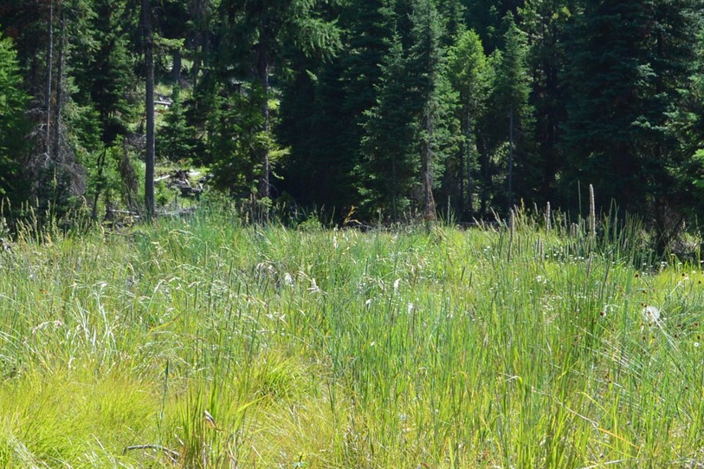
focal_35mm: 116
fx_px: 2274
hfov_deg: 17.6
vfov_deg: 11.8
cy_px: 249
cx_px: 366
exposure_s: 1/320
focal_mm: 29
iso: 400
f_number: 10
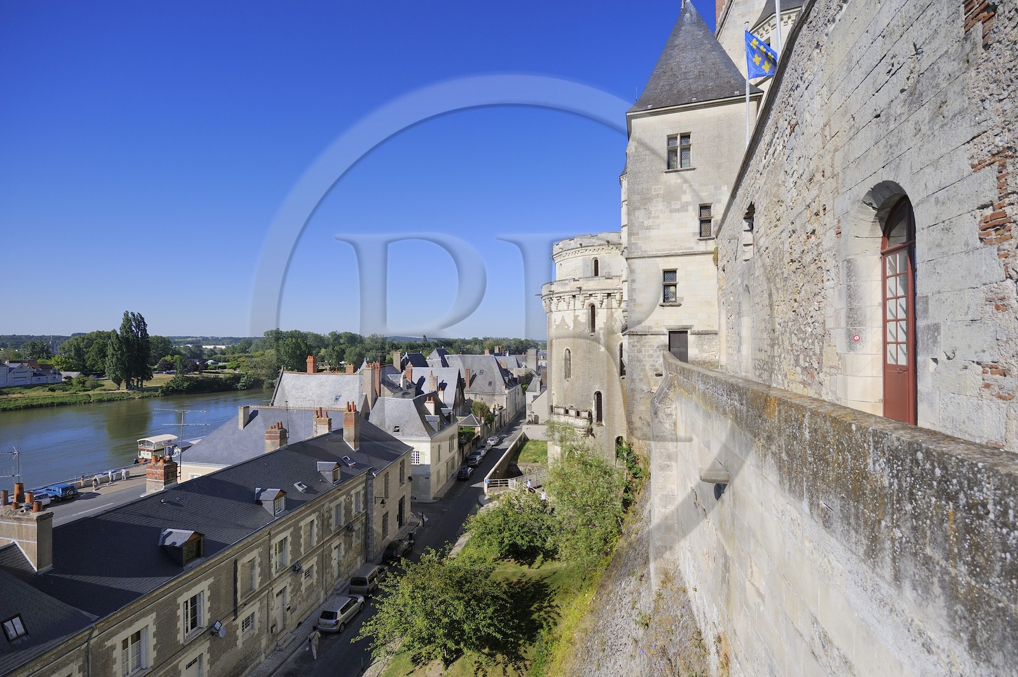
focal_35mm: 16
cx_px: 509
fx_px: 452
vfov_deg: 73.6
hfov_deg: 96.8
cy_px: 338
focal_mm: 16
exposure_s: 1/2000
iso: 200
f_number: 5.6
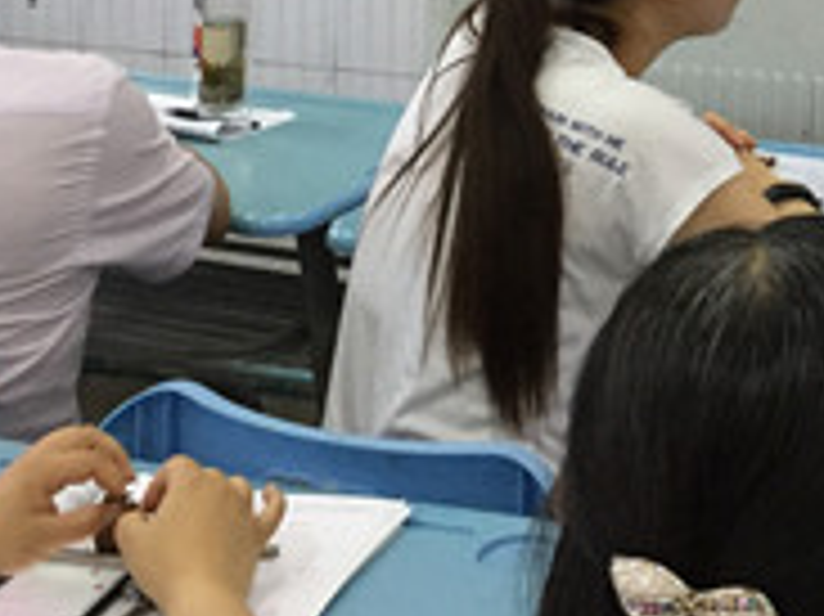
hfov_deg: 19.9
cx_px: 860
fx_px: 2260
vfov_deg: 14.4
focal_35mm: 95
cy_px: -333
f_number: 2.2
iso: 160
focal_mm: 4.15
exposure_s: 1/33
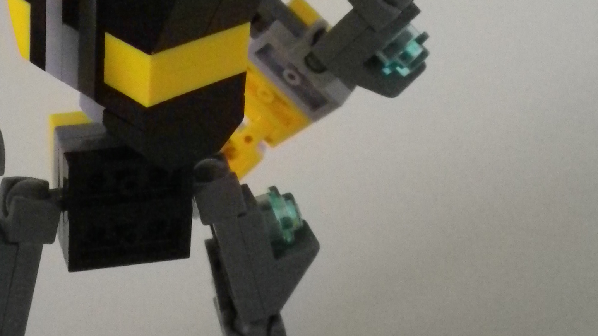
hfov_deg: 26.4
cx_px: 122
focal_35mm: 79
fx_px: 1253
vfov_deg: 15.0
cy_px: 5
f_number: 3.5
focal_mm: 5.05
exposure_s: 1/60
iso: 800
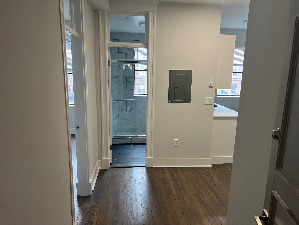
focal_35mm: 26
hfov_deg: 67.3
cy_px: 112
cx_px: 150
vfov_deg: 53.1
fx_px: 225
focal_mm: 5.7
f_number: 1.5
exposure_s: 1/120
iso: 125
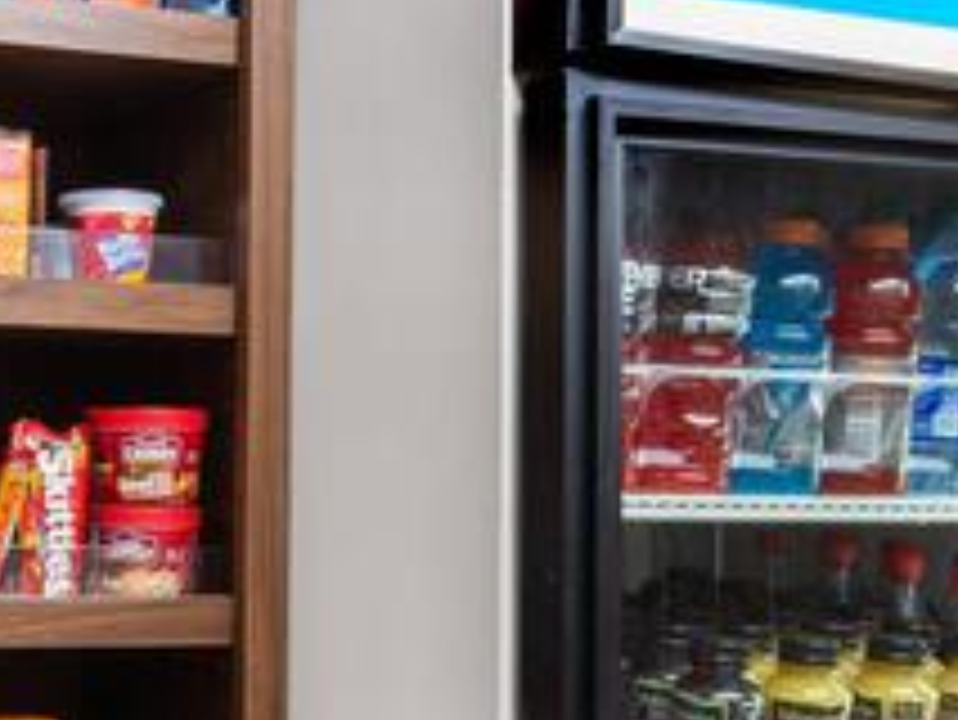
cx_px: -74
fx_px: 1468
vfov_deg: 25.4
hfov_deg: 32.2
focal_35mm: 53
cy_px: 812
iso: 500
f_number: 16
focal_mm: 19
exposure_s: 1/1.67
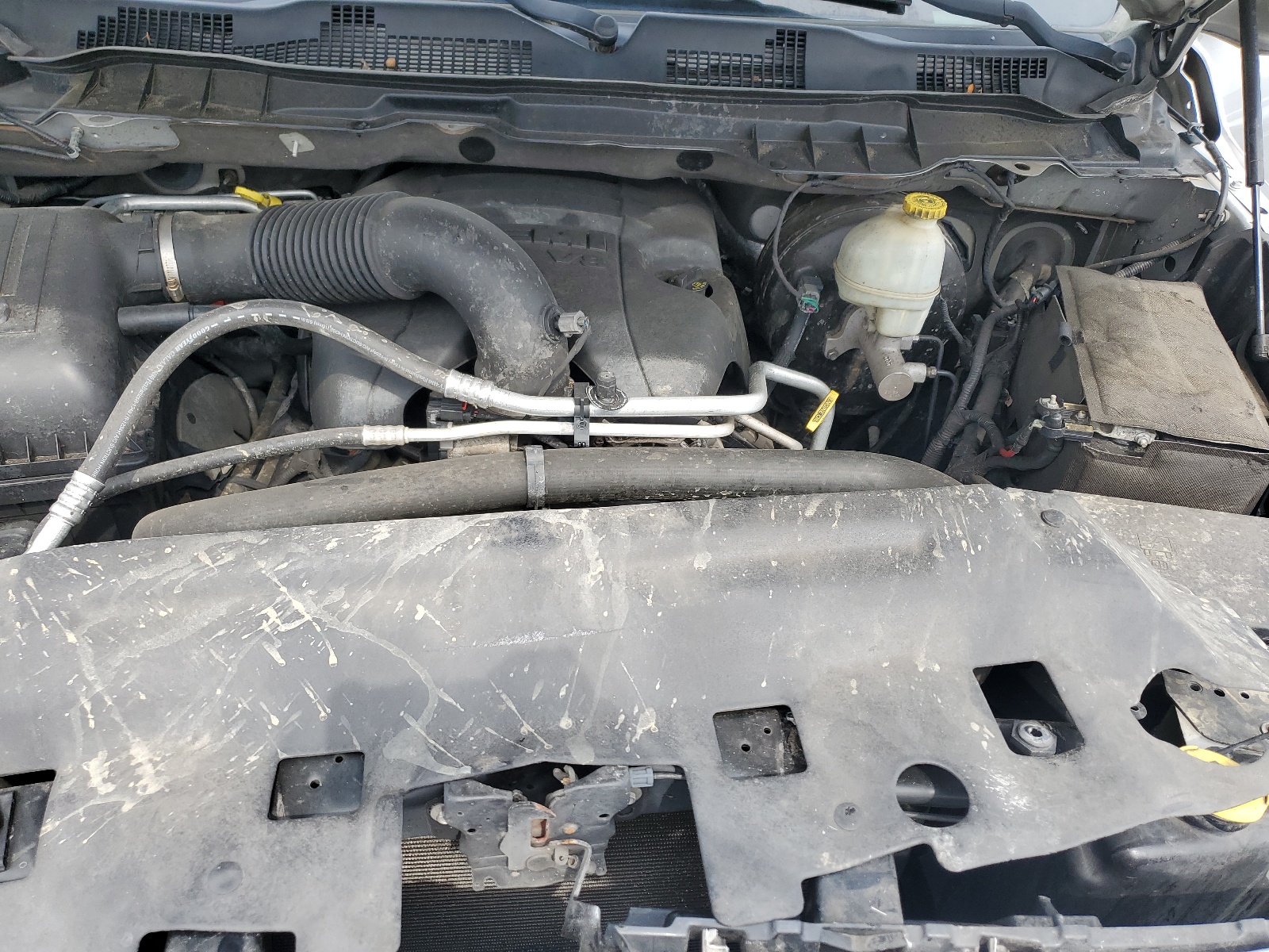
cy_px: 476
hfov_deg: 67.3
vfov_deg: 53.1
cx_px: 634
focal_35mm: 26
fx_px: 953
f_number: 1.5
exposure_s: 1/625
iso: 50
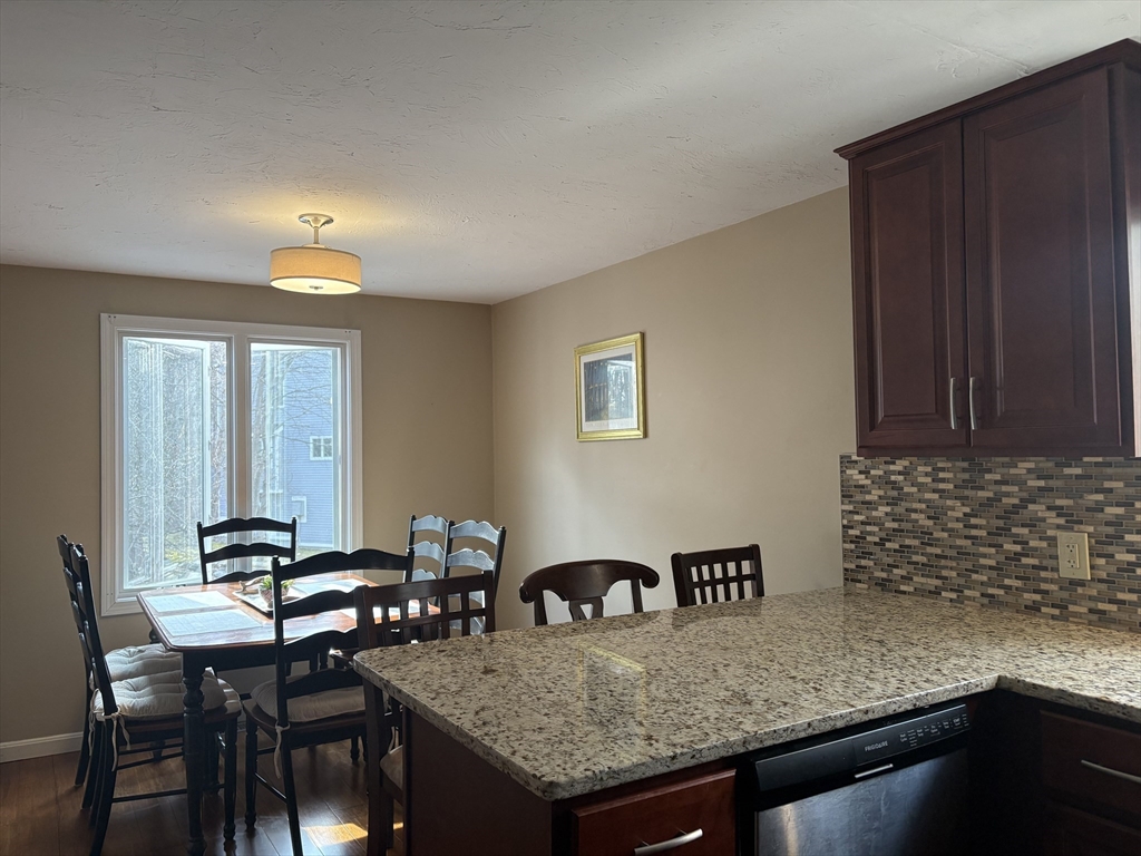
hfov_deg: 67.3
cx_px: 570
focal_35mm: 26
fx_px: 857
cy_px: 428
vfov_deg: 53.1
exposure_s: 1/120
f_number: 1.6
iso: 160
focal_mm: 5.96
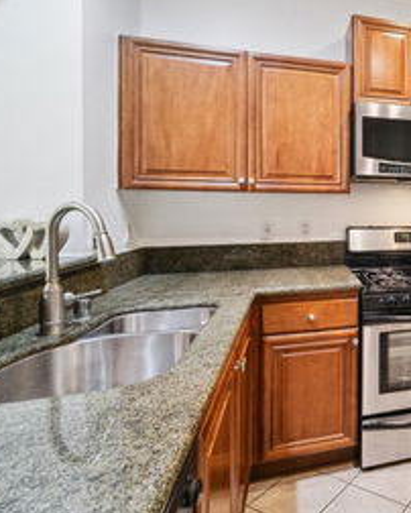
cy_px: 206
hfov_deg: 45.9
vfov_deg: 67.4
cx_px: 427
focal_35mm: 25
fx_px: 380
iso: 400
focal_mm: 9
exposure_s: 1/2.5
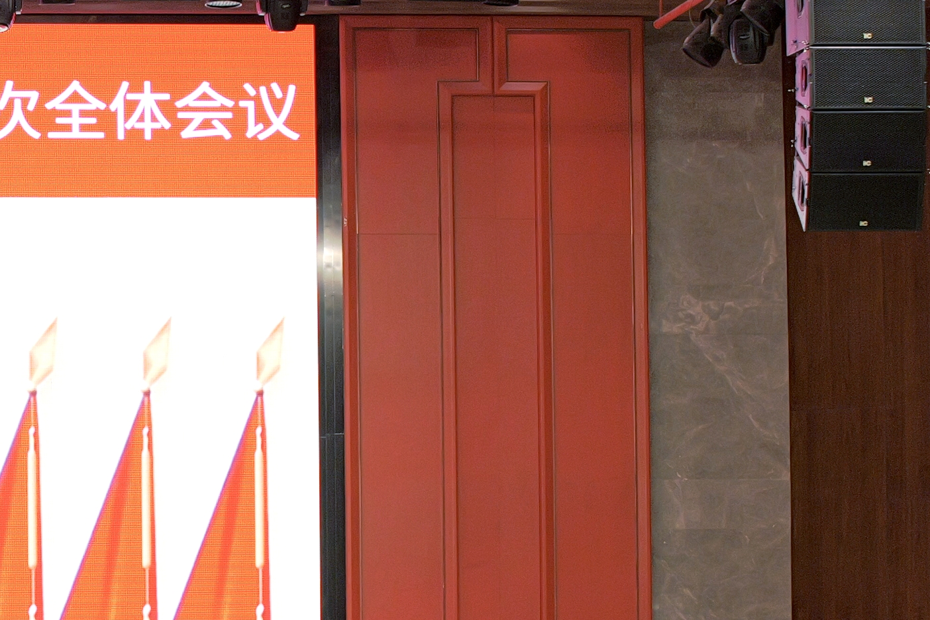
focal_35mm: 213
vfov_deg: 6.4
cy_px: 517
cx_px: -440
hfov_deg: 9.4
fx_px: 5502
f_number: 5.6
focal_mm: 70
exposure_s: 1/125
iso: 1250
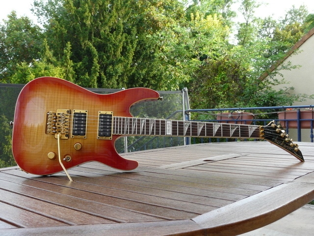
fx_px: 336
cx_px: 157
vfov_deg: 38.7
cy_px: 118
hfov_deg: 50.1
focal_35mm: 37
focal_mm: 6
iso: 160
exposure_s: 1/160
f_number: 4
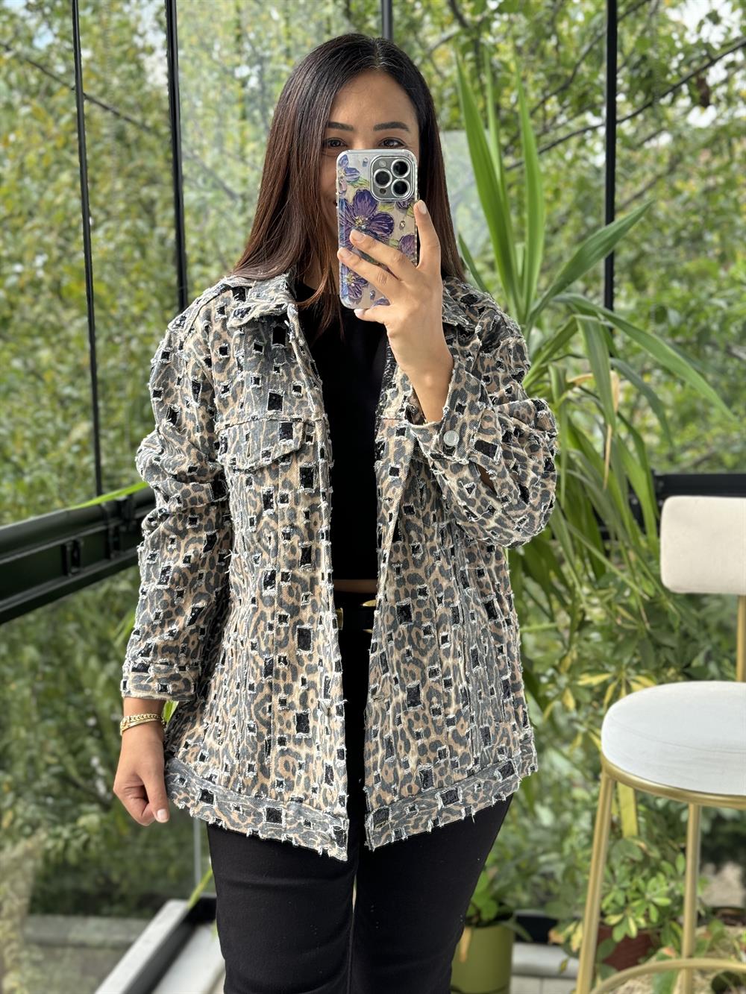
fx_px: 1379
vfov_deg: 39.7
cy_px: 497
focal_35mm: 48
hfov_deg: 30.3
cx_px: 373
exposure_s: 1/73
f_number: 1.78
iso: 100
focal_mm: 6.76
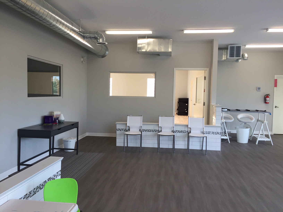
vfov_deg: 48.2
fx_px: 237
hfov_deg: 61.7
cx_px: 142
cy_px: 106
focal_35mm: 29
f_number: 2.2
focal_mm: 4.15
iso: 50
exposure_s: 1/120
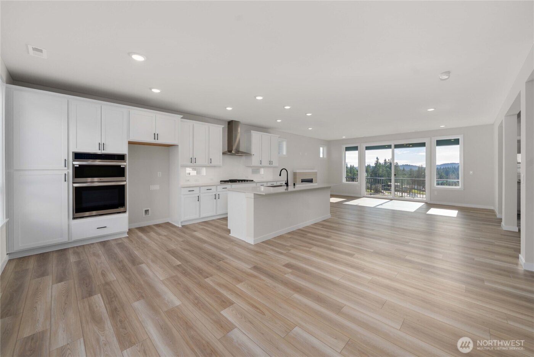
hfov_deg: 108.3
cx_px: 267
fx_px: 193
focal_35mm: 13
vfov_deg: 85.5
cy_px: 178
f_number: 7.1
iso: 800
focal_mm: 13
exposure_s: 1/30
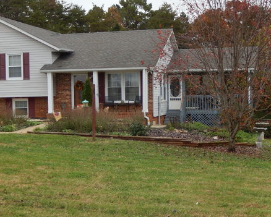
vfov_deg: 24.6
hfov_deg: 30.5
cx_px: 135
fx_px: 498
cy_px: 115
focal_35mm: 62
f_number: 4
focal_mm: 6.5
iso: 125
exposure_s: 1/200
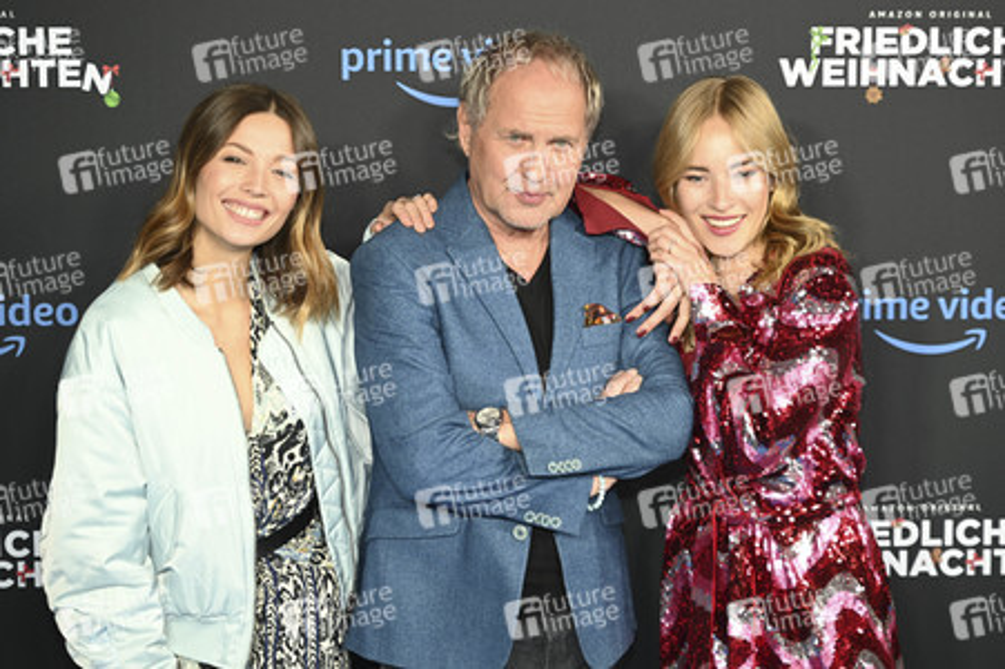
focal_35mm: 72
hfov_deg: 28.1
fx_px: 2008
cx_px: 502
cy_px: 334
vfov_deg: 18.9
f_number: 2.8
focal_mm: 72
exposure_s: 1/125
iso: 500
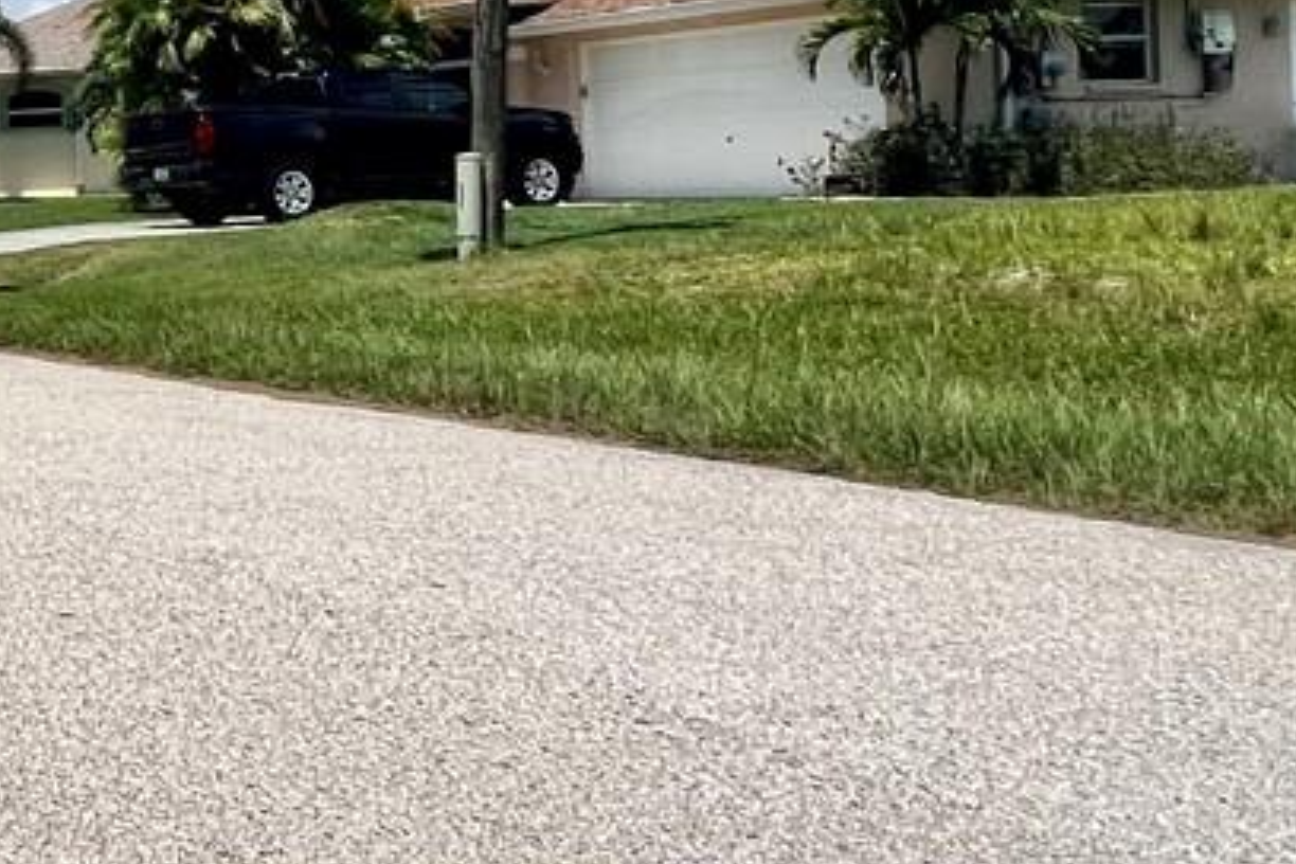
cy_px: 203
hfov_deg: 27.4
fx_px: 1908
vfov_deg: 25.2
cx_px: -600
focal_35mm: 53
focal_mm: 1.57
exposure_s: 1/4219
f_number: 1.8
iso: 40
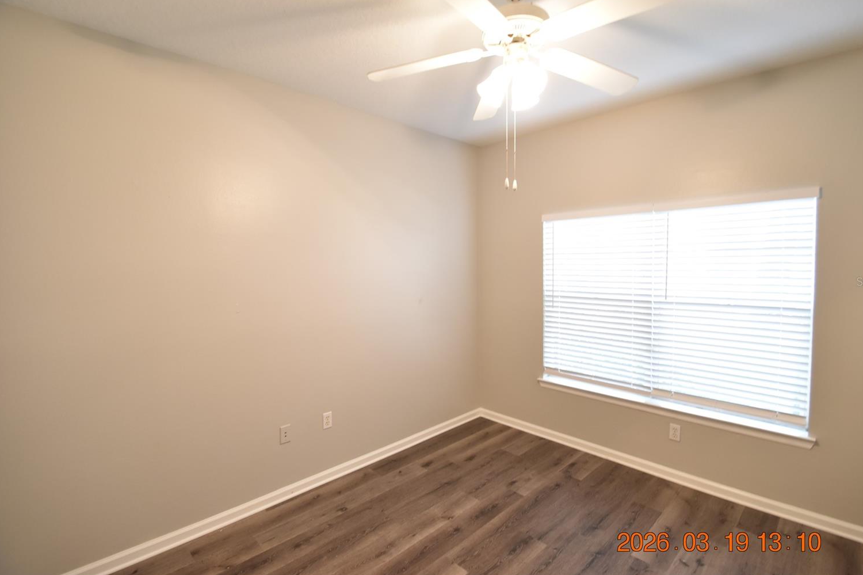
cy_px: 281
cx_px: 448
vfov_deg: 73.7
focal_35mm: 16
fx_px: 383
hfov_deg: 96.7
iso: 800
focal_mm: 10
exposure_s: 1/30
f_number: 3.5
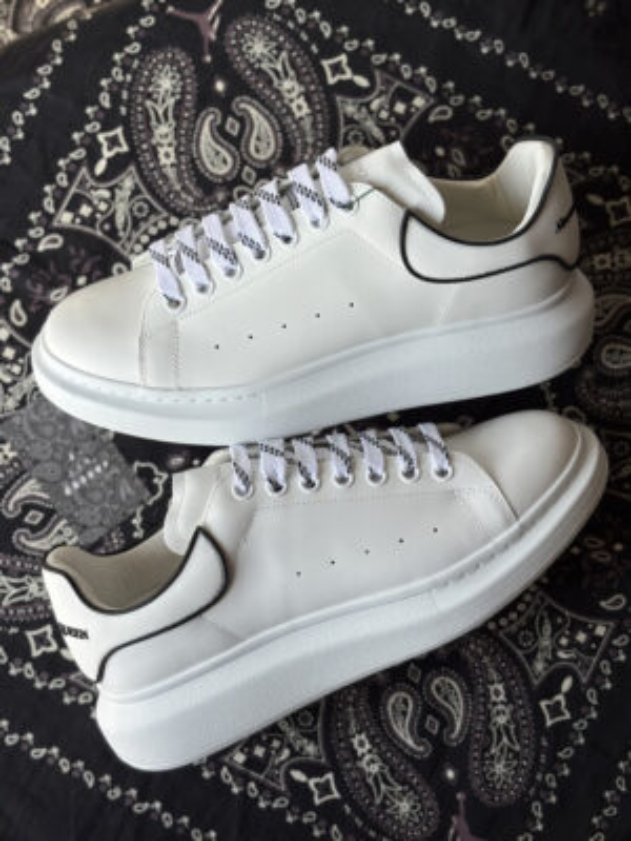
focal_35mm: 52
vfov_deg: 36.8
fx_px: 1264
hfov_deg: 28.0
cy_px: 420
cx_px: 316
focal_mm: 5.96
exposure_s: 1/365
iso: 32
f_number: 1.6
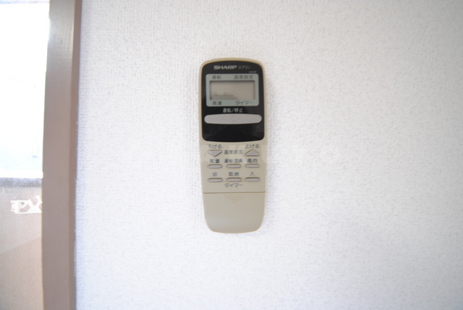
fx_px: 154
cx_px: 232
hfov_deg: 112.6
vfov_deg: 90.1
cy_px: 155
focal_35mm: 12
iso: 100
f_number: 4.5
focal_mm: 8
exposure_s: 1/5
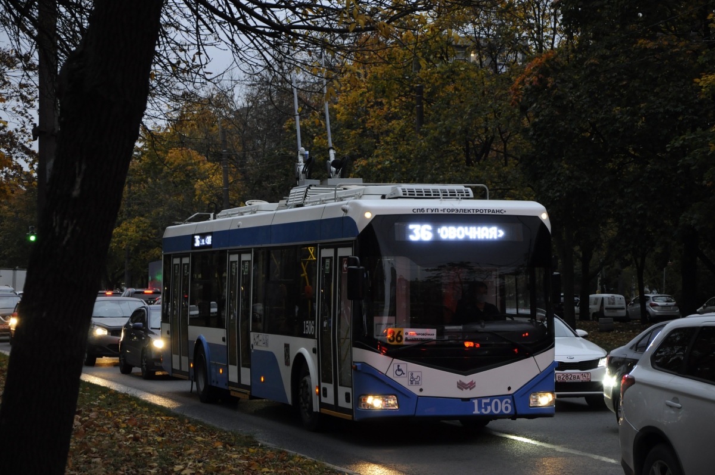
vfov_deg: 14.7
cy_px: 238
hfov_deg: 21.9
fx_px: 1845
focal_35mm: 93
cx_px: 358
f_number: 5.3
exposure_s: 1/50
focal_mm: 62
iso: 800
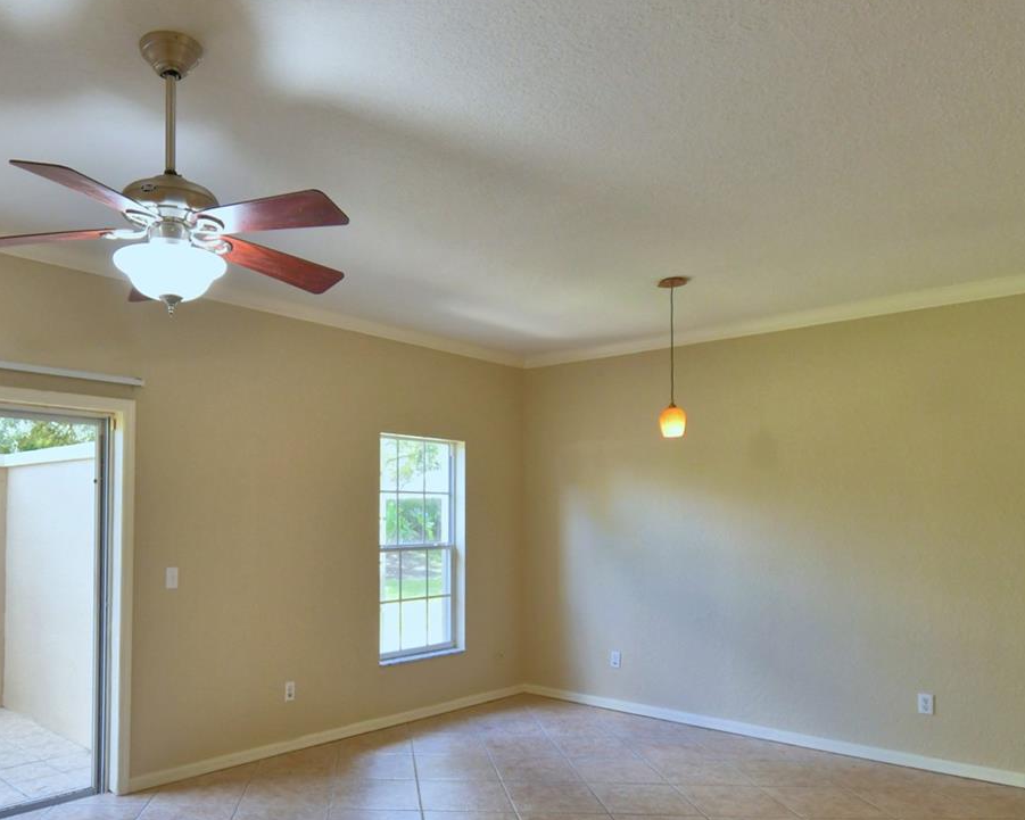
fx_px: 758
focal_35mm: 25
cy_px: 500
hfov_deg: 66.6
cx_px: 359
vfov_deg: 56.3
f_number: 4.5
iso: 400
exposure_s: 1/125
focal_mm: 10
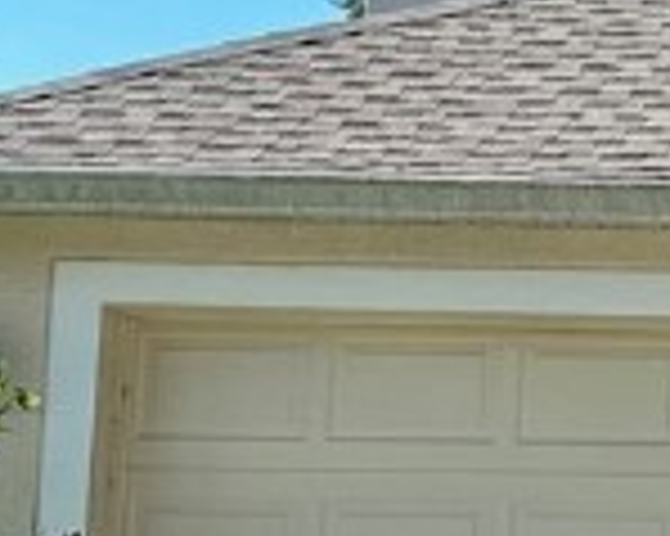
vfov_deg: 9.6
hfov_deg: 10.7
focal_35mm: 161
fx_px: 3190
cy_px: 234
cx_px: 1475
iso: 80
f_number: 1.78
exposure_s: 1/2410
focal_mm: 6.86
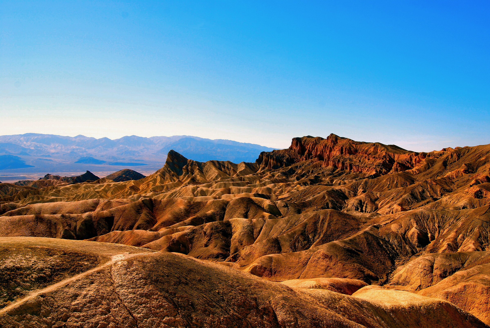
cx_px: 245
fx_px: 368
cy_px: 164
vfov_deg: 48.0
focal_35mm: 27
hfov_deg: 67.3
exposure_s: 1/250
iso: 100
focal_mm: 18
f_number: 8
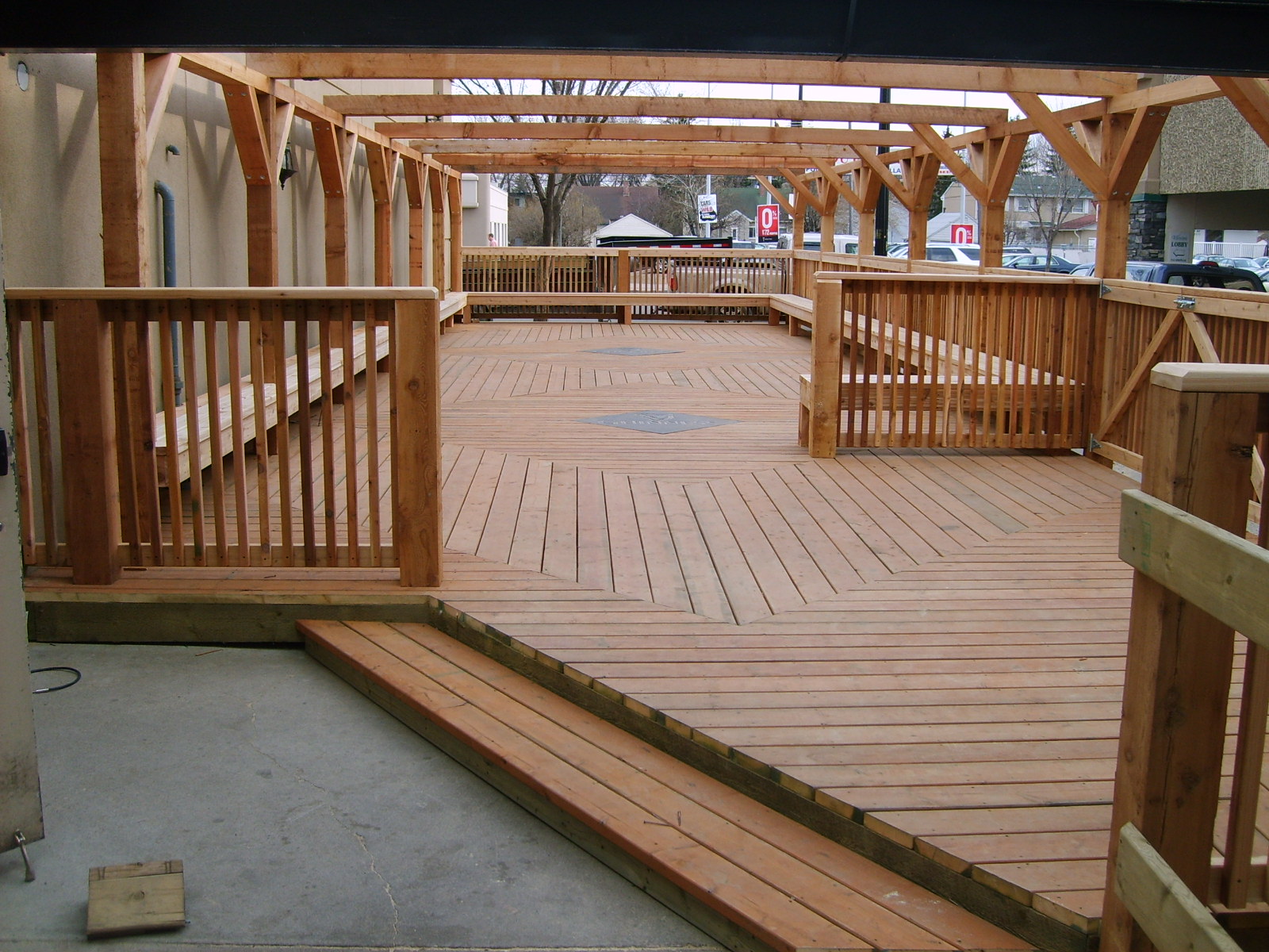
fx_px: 1283
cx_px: 634
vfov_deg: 40.7
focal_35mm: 35
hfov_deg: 52.6
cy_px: 476
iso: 50
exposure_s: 1/250
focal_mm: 5.8
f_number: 2.8
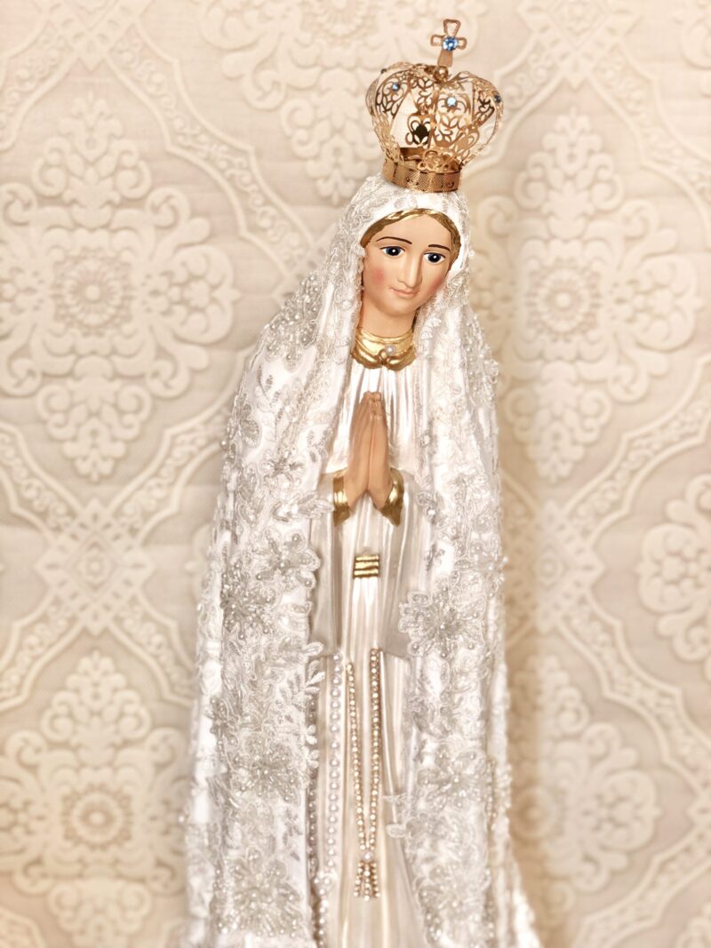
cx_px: 356
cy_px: 474
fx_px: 1424
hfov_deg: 28.0
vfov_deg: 36.8
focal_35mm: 52
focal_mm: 6
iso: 32
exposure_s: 1/120
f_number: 2.4
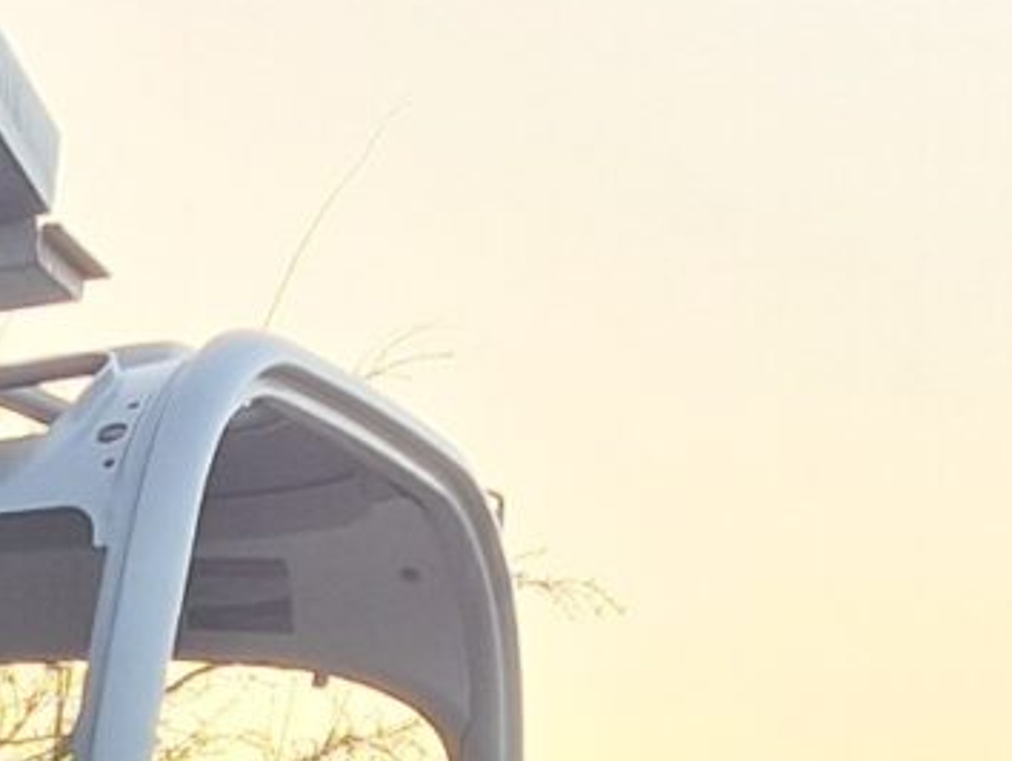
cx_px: -915
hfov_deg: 13.1
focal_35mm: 133
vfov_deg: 9.8
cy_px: 1860
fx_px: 3891
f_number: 1.8
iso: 40
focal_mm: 5.54
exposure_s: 1/145
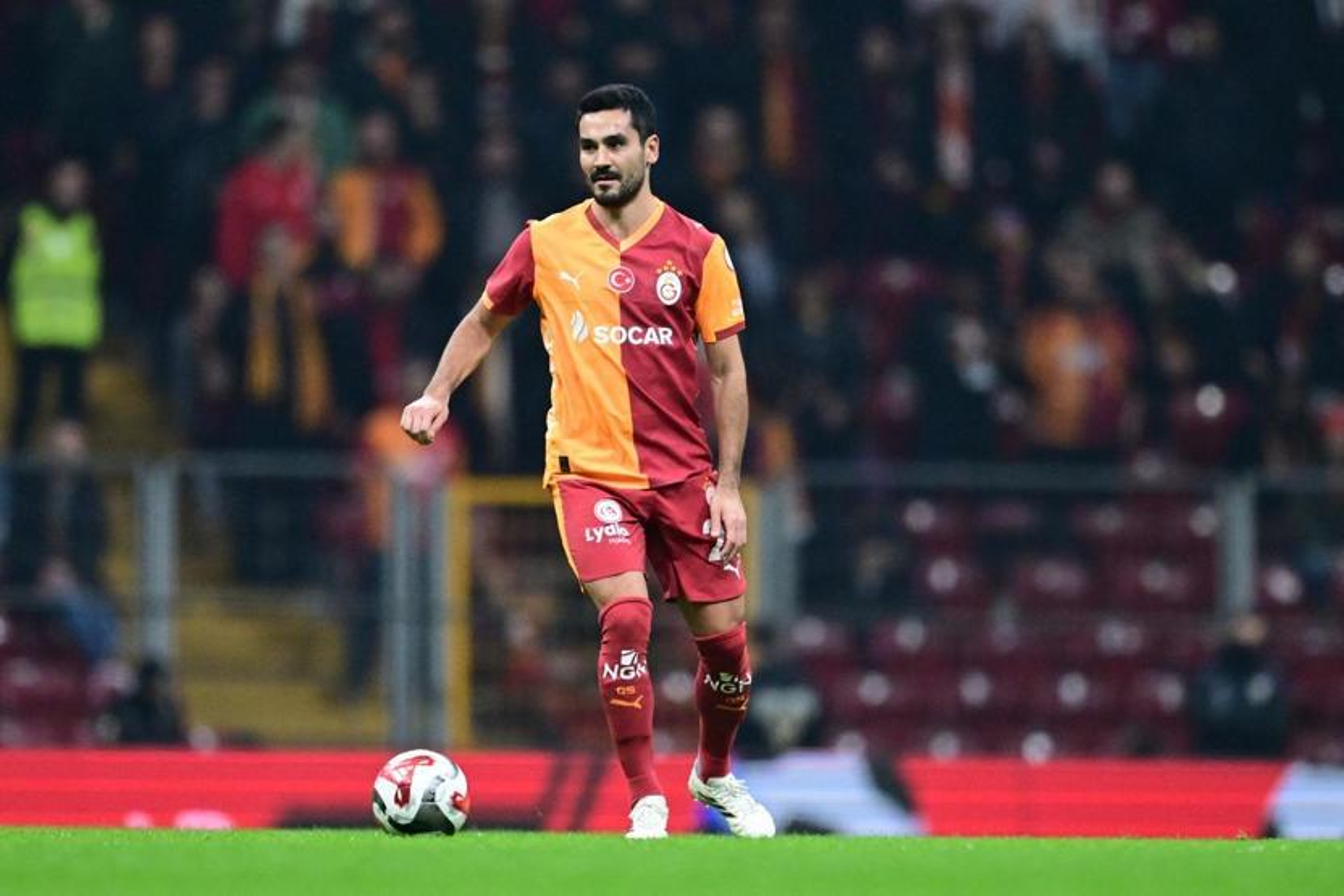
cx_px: 672
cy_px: 448
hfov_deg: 3.4
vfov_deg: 2.3
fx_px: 22402
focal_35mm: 600
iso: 5000
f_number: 2.8
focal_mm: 400
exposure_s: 1/3200
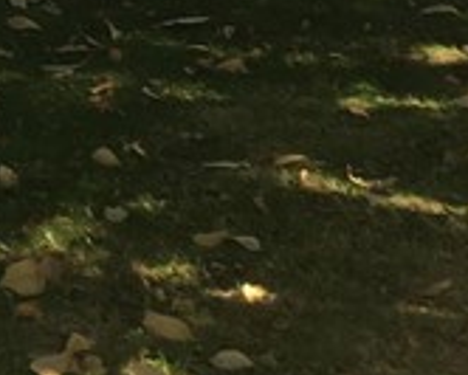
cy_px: -496
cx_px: -107
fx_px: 2425
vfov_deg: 8.2
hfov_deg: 10.8
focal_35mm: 175
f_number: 2.2
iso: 25
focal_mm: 4.15
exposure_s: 1/265
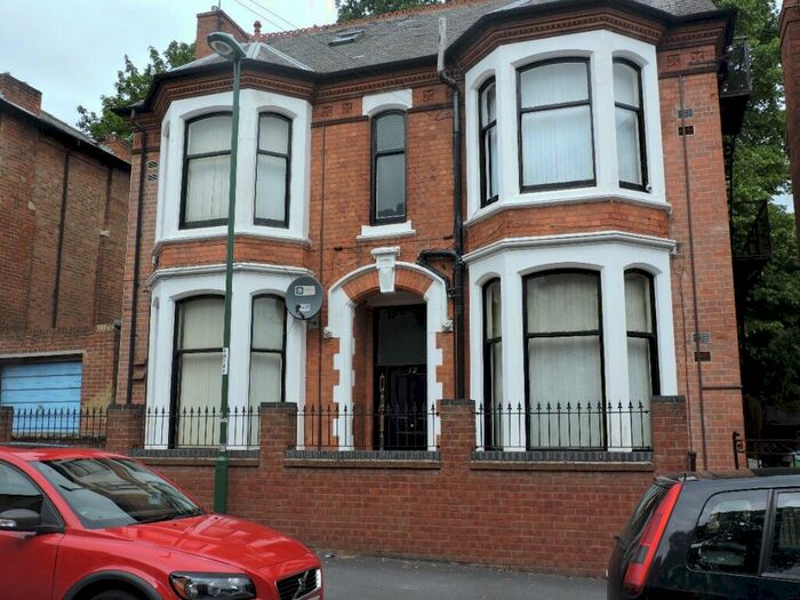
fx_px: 763
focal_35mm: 33
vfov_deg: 42.9
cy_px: 300
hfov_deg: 55.4
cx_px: 400
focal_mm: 5.9
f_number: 3.2
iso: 100
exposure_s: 1/800
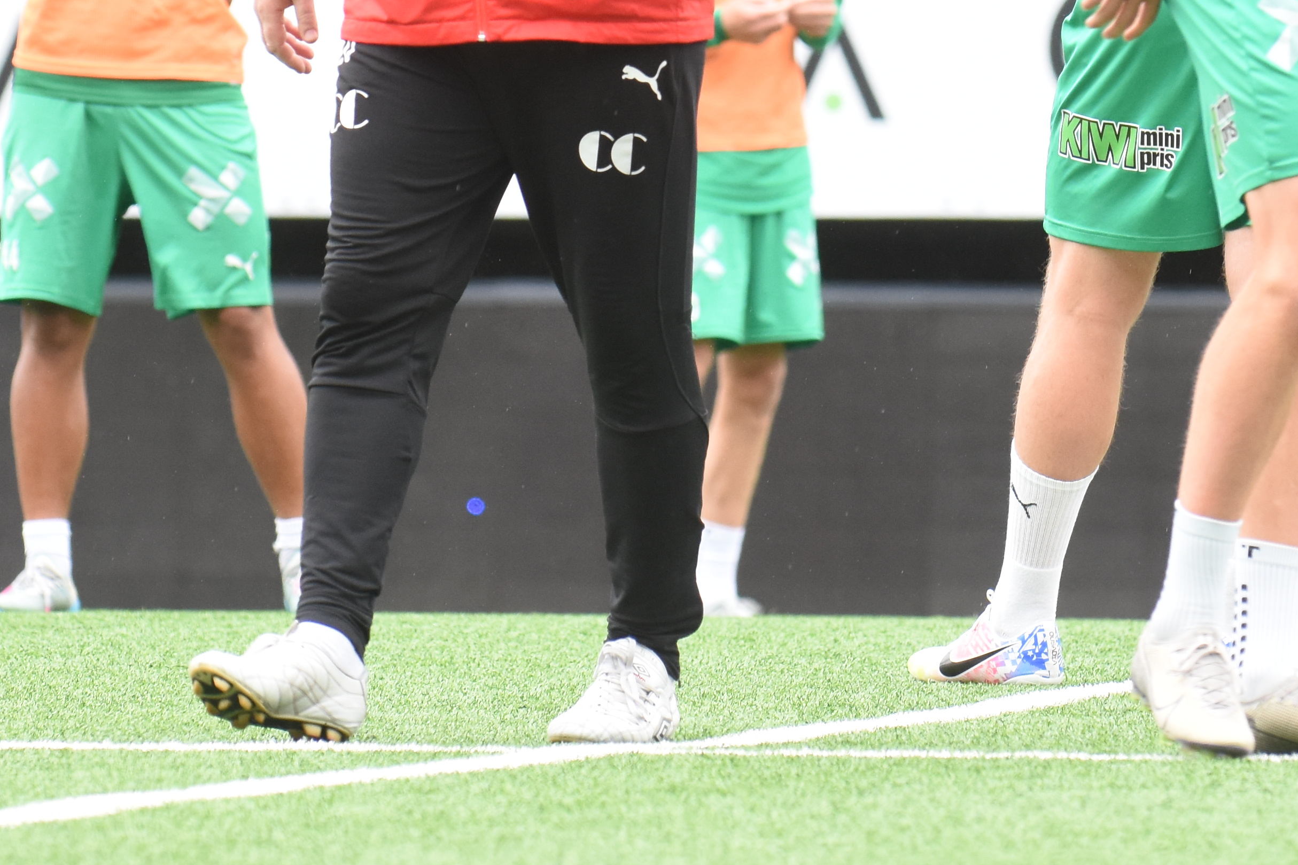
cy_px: -154
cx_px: 577
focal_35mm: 741
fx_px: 26713
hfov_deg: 2.8
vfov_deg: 1.9
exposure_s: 1/500
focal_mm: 200
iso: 800
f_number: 5.6
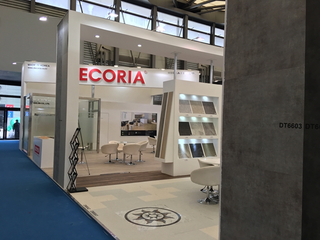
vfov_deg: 48.2
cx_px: 160
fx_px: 268
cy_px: 120
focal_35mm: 29
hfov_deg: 61.7
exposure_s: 1/100
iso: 32
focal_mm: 4.15
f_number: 2.2
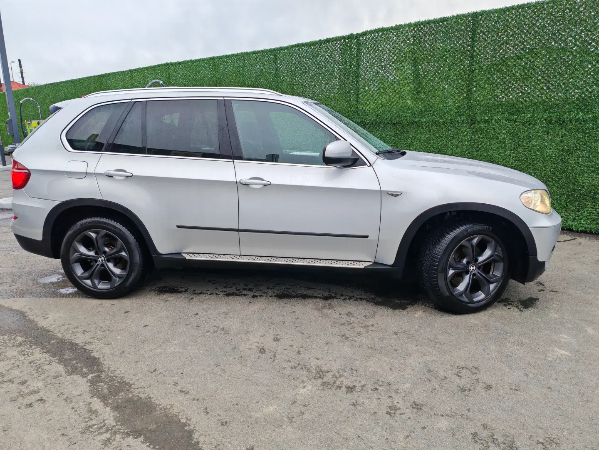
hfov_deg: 69.4
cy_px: 225
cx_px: 300
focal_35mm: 25
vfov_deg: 54.9
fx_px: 433
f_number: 1.9
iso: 100
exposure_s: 1/100
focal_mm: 5.3
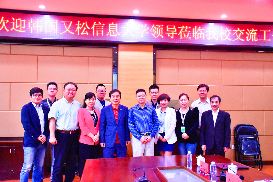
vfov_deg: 34.2
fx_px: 296
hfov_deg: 49.6
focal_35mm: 39
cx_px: 136
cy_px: 91
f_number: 3.8
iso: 11400
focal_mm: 26
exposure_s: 1/250
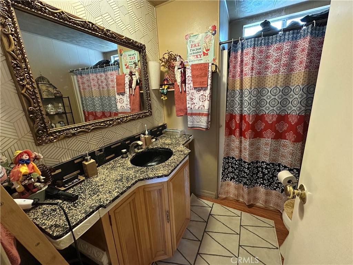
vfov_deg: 85.7
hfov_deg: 102.1
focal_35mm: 14
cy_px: 132
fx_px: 143
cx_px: 176
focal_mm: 2.22
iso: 1000
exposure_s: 1/60
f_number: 2.2
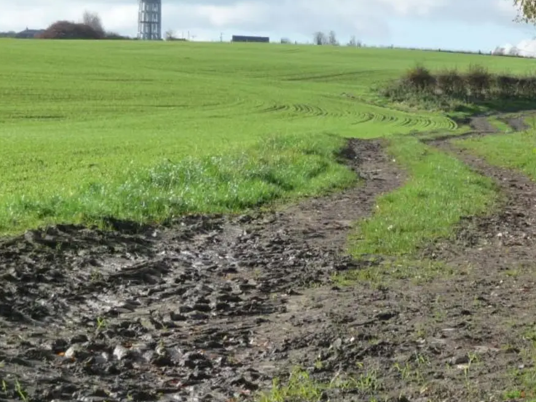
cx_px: 422
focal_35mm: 185
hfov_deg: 10.7
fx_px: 2865
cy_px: 128
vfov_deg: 8.0
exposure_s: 1/400
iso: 160
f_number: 4.7
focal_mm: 19.1
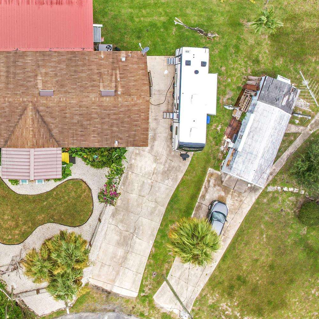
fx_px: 490
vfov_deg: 35.7
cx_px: 21
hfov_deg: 33.7
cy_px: 103
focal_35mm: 47
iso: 140
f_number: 2.8
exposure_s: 1/100
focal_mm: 8.38
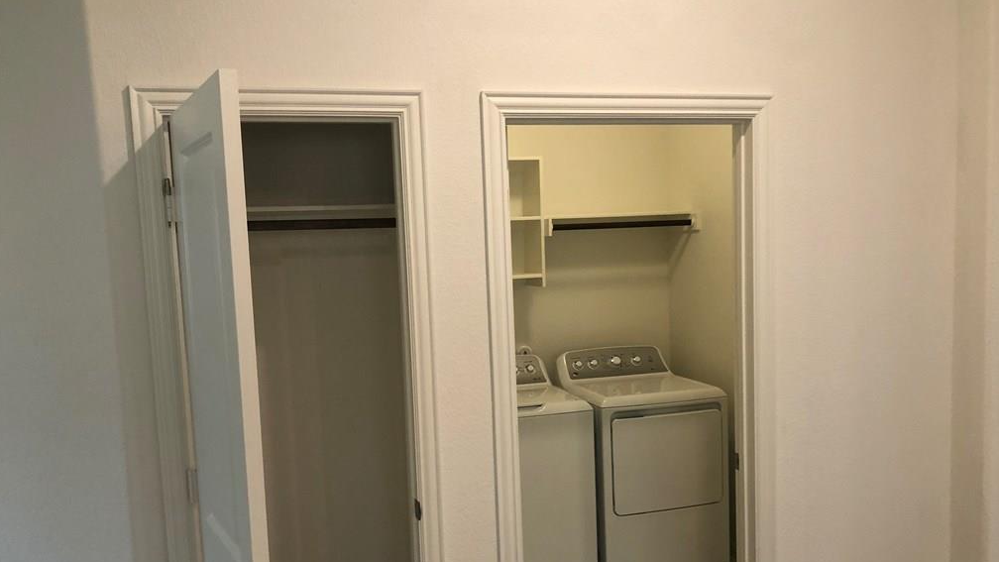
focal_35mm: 31
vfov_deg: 37.7
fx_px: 821
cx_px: 500
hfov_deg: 62.6
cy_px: 330
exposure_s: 1/17
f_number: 1.8
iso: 40
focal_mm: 3.99
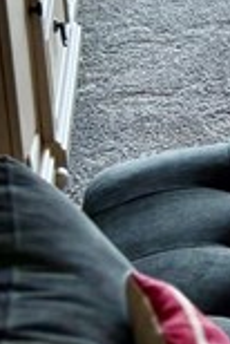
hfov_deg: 6.3
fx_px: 1721
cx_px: 924
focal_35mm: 180
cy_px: -310
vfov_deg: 10.6
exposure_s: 1/152
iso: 125
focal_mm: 5.96
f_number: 1.6
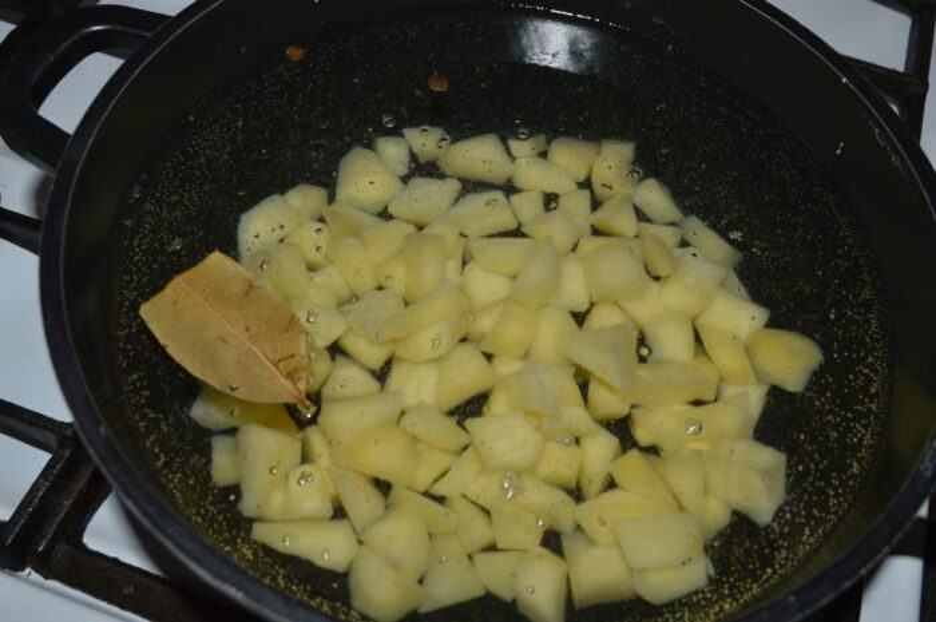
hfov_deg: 57.3
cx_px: 468
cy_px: 311
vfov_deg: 39.9
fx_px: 857
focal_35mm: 33
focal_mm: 22
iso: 100
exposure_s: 1/60
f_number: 8
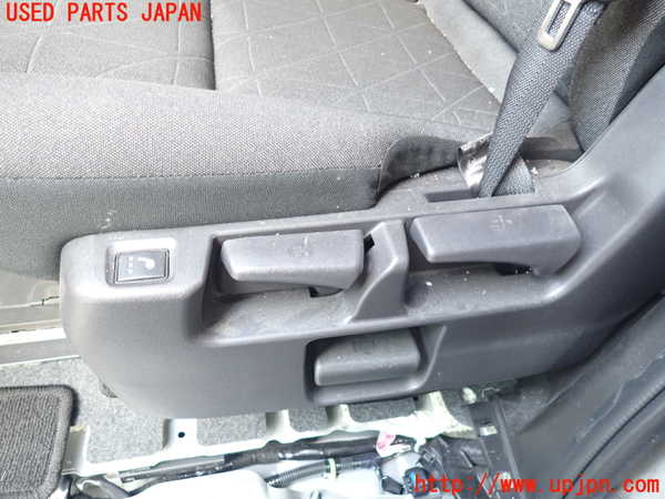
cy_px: 250
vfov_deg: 54.9
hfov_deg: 69.4
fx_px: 480
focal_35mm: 25
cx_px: 332
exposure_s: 1/30
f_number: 2
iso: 200
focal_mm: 4.5
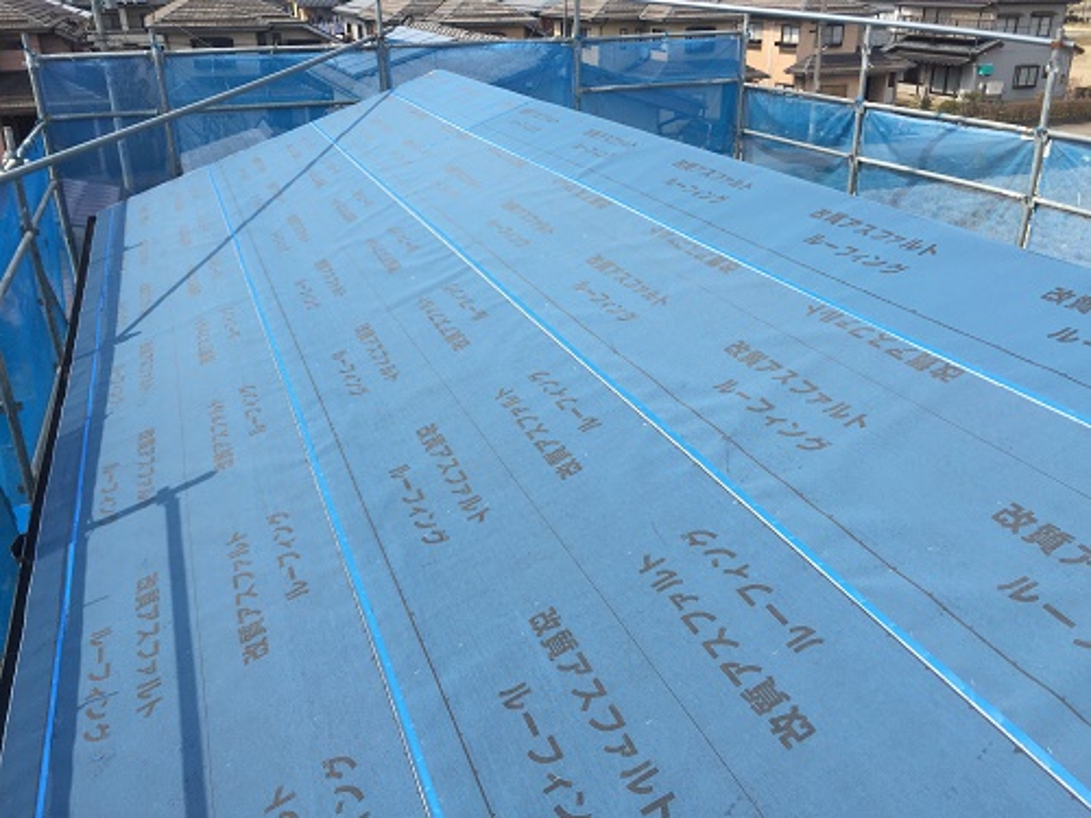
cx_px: 546
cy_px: 409
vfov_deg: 48.2
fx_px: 914
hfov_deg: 61.7
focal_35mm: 29
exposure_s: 1/1647
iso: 32
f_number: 2.2
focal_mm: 4.15
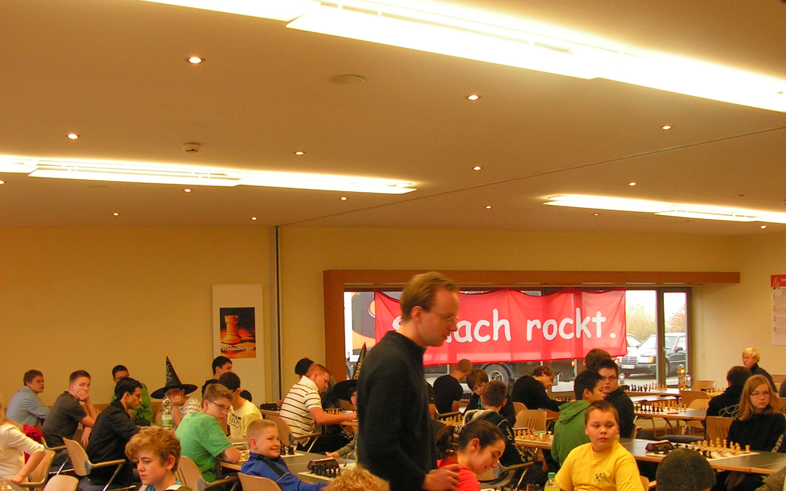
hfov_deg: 43.5
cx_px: 405
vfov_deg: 27.7
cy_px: 348
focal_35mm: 46
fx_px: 985
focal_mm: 6
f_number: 3.2
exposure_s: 1/40
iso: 160
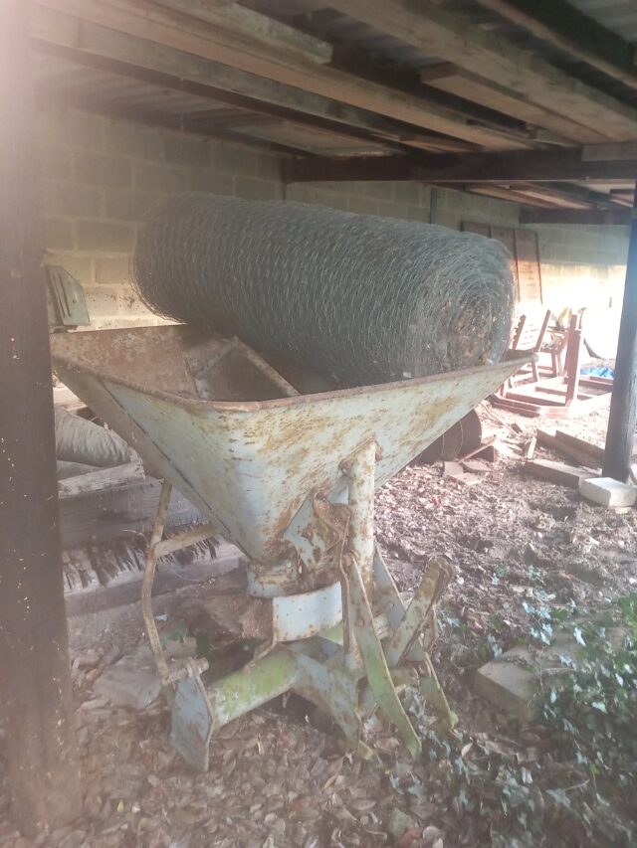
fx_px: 662
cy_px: 424
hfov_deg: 51.4
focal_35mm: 27
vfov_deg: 65.3
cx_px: 318
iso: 400
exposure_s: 1/20
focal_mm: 4
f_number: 1.8
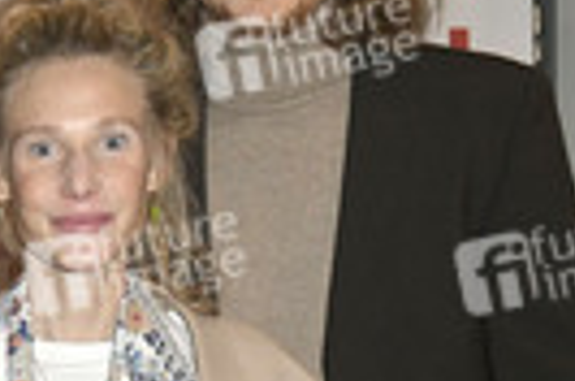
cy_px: 372
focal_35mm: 129
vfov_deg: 10.5
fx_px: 2056
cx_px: -240
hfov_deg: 15.0
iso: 2000
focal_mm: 38
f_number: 7.1
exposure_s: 1/160
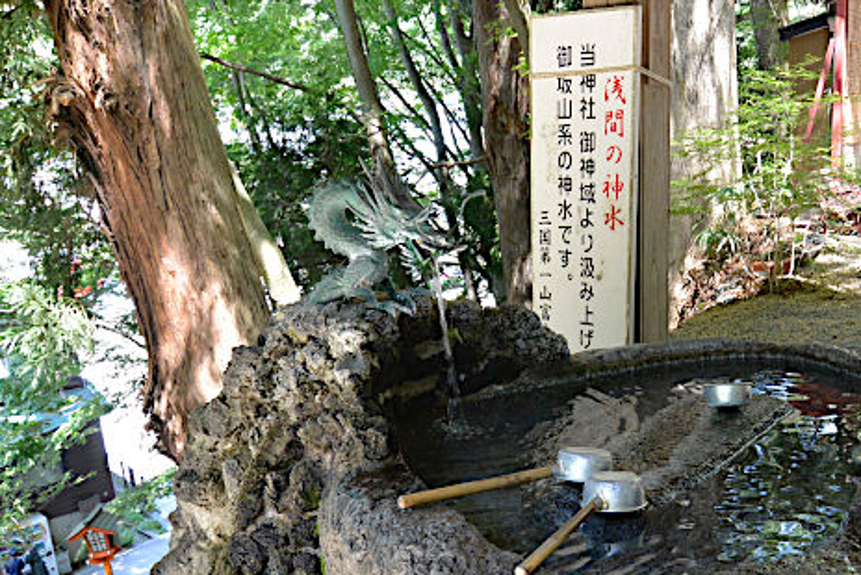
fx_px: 957
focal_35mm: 40
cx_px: 575
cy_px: 389
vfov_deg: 33.1
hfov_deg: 47.6
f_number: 4
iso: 400
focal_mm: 10.9
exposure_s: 1/60
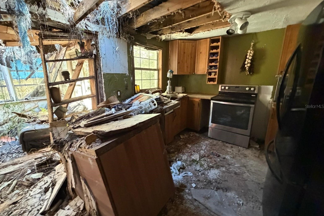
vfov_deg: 77.3
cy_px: 106
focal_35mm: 15
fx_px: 135
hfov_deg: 100.4
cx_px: 158
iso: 1000
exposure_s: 1/60
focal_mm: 2.22
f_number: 2.2
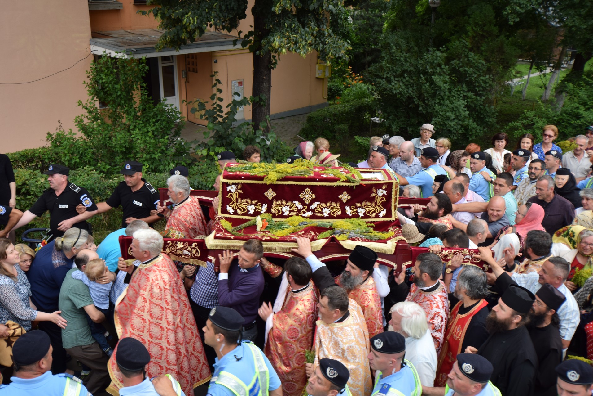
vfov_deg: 36.9
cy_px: 198
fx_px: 593
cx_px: 296
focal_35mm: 36
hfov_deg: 53.1
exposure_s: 1/100
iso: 100
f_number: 7.1
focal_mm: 24
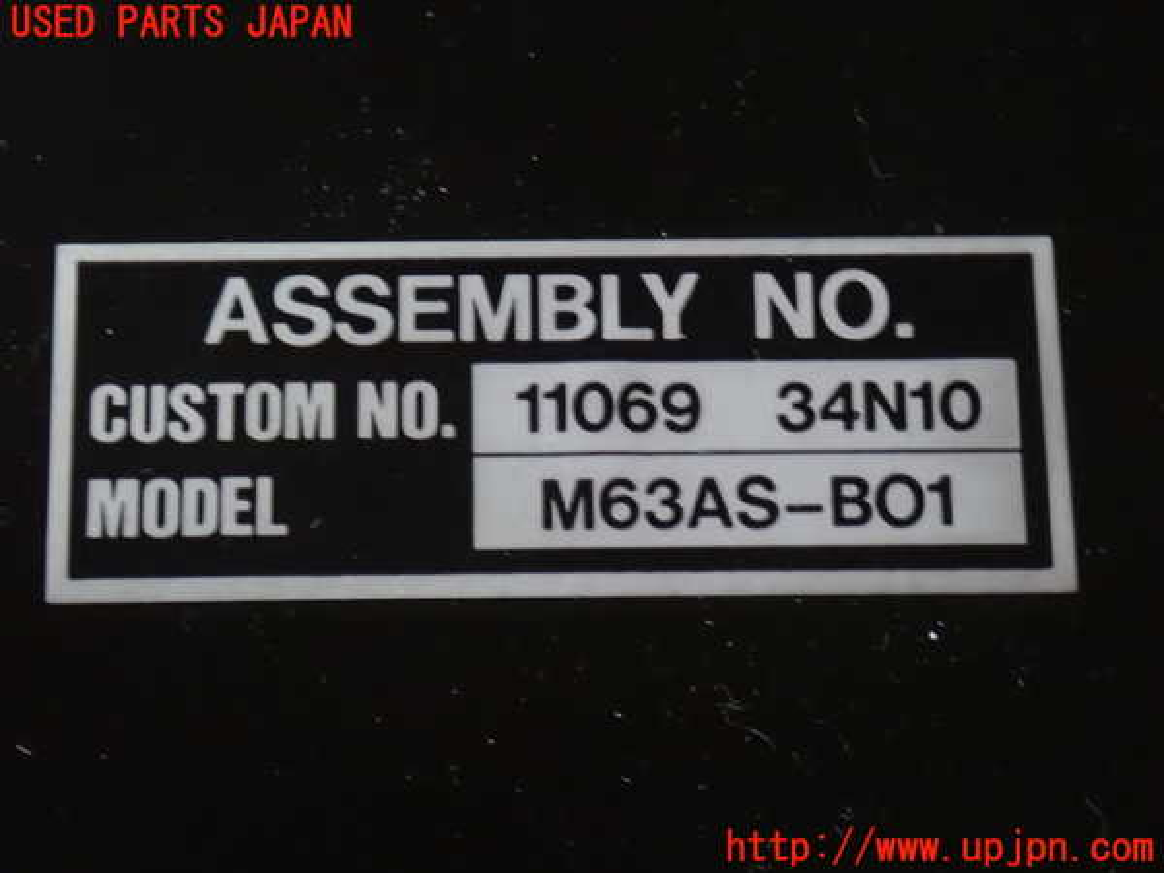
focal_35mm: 94
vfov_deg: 15.7
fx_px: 3161
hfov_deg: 20.9
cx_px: 582
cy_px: 436
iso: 1600
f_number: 4.7
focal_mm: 16.79
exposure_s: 1/20
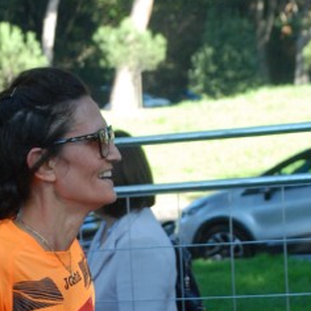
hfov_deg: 11.2
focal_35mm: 156
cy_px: 287
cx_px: 131
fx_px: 1586
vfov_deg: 11.1
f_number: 4.8
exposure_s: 1/400
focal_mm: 48
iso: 1000
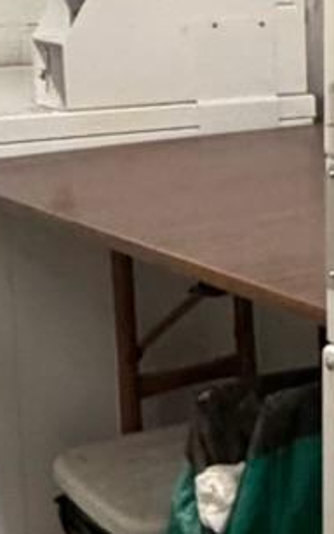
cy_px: 181
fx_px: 1441
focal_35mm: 99
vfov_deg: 20.9
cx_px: 1005
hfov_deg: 9.9
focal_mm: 2.22
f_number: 2.2
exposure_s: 1/60
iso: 640
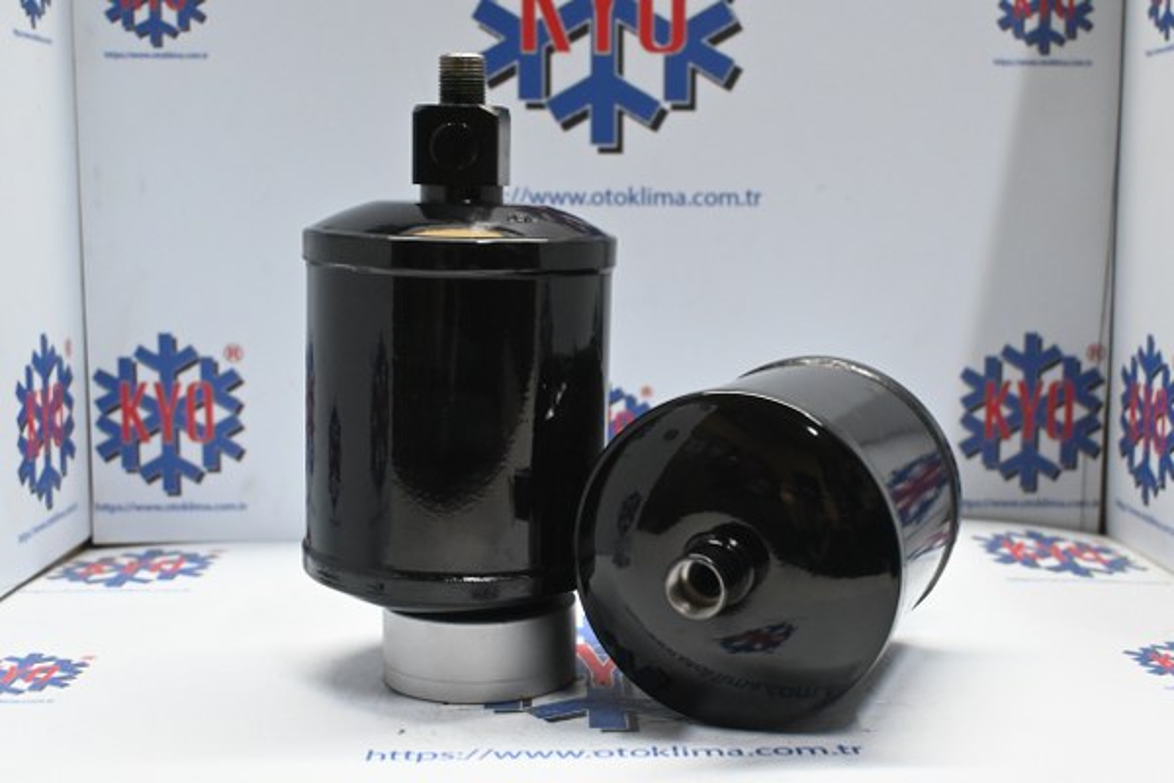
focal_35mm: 45
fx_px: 1467
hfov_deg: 43.6
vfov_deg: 29.9
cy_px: 392
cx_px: 587
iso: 2500
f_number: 4.8
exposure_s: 1/125
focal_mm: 30
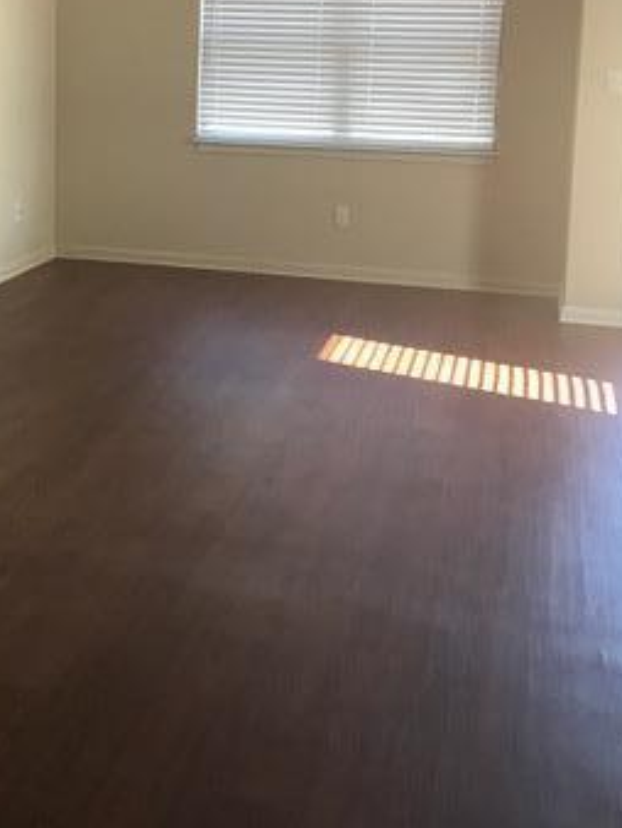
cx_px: 167
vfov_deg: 35.3
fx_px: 1268
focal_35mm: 53
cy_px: 203
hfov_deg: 27.2
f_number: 1.8
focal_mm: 3.99
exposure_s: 1/30
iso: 32
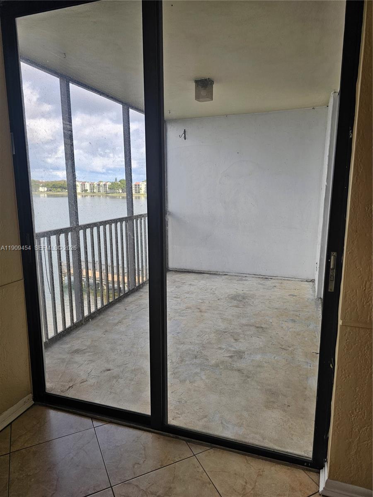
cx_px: 186
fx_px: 330
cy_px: 248
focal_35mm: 23
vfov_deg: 73.9
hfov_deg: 58.9
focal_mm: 6.3
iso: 32
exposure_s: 1/207
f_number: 1.7
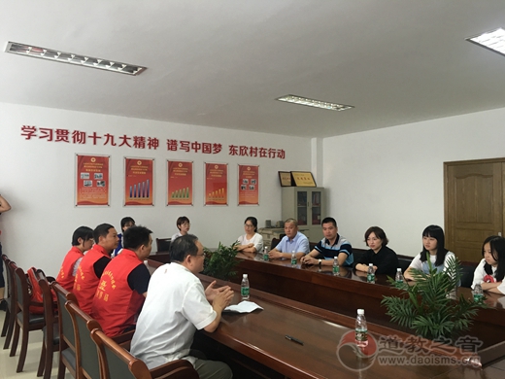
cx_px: 252
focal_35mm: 29
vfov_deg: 48.2
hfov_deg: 61.7
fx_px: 423
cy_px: 190
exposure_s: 1/33
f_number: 2.2
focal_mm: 4.15
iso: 80
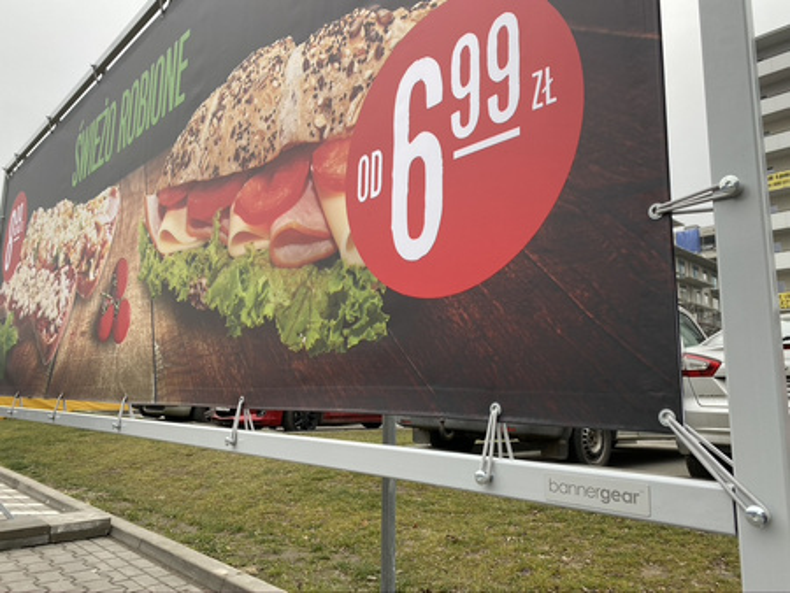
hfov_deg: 67.3
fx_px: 594
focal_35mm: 26
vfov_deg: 53.1
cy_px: 296
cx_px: 395
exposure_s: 1/122
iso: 40
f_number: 1.8
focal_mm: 4.25
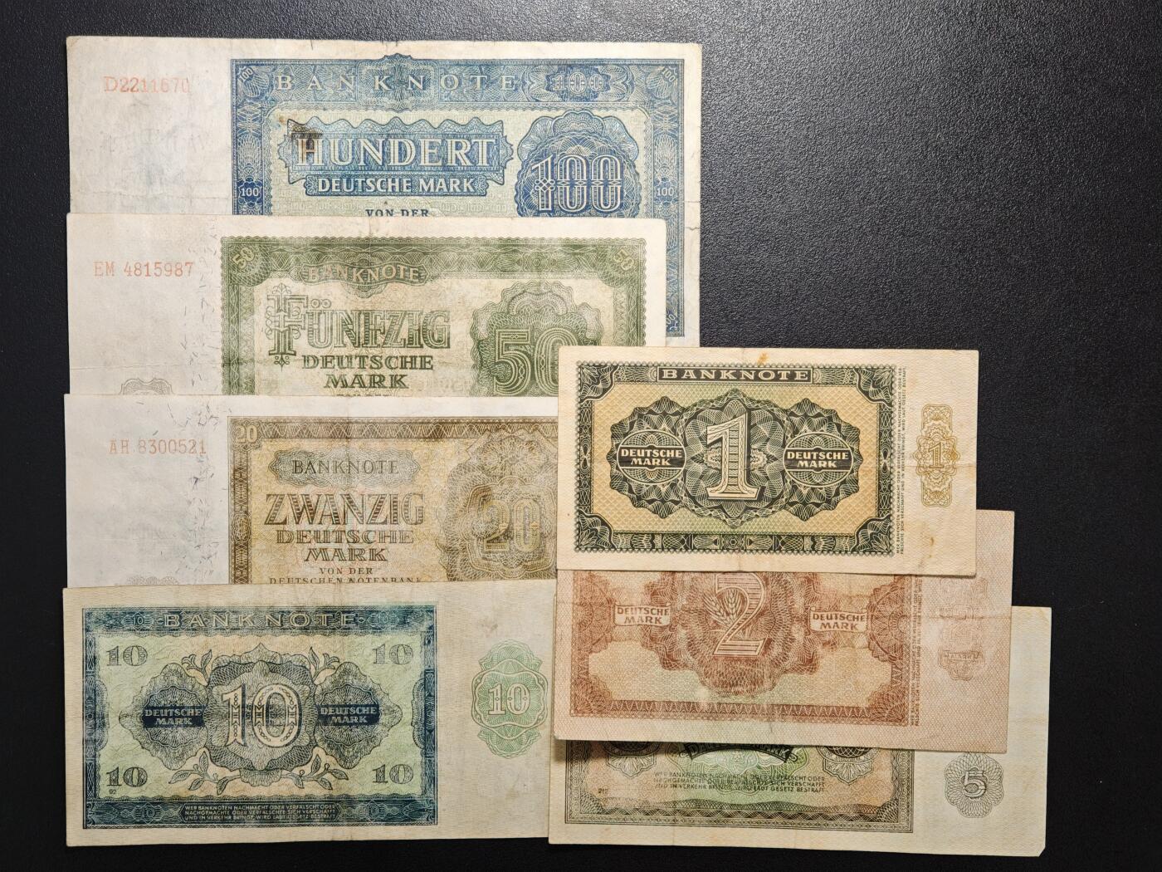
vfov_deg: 24.4
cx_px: 581
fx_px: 2014
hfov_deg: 32.2
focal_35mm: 60
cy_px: 436
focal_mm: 9
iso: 500
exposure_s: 1/105
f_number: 2
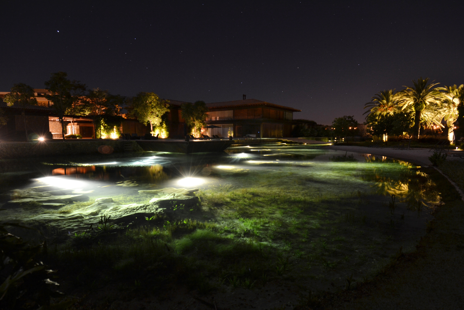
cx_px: 232
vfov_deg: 67.4
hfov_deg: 90.0
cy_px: 155
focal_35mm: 18
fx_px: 232
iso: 400
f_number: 5.6
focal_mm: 12
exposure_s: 8
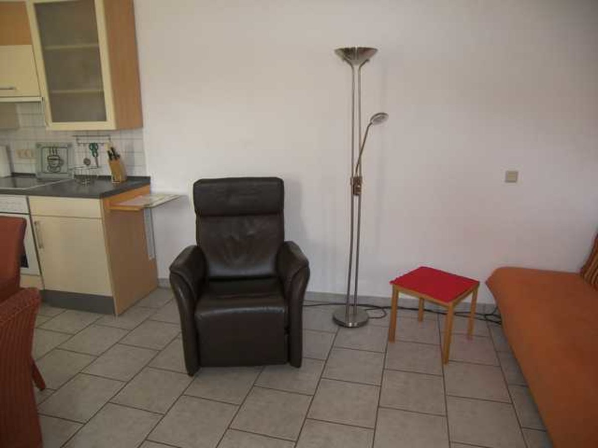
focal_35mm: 24
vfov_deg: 56.8
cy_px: 224
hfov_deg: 71.6
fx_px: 415
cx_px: 299
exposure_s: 1/30
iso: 100
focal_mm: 5
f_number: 2.8
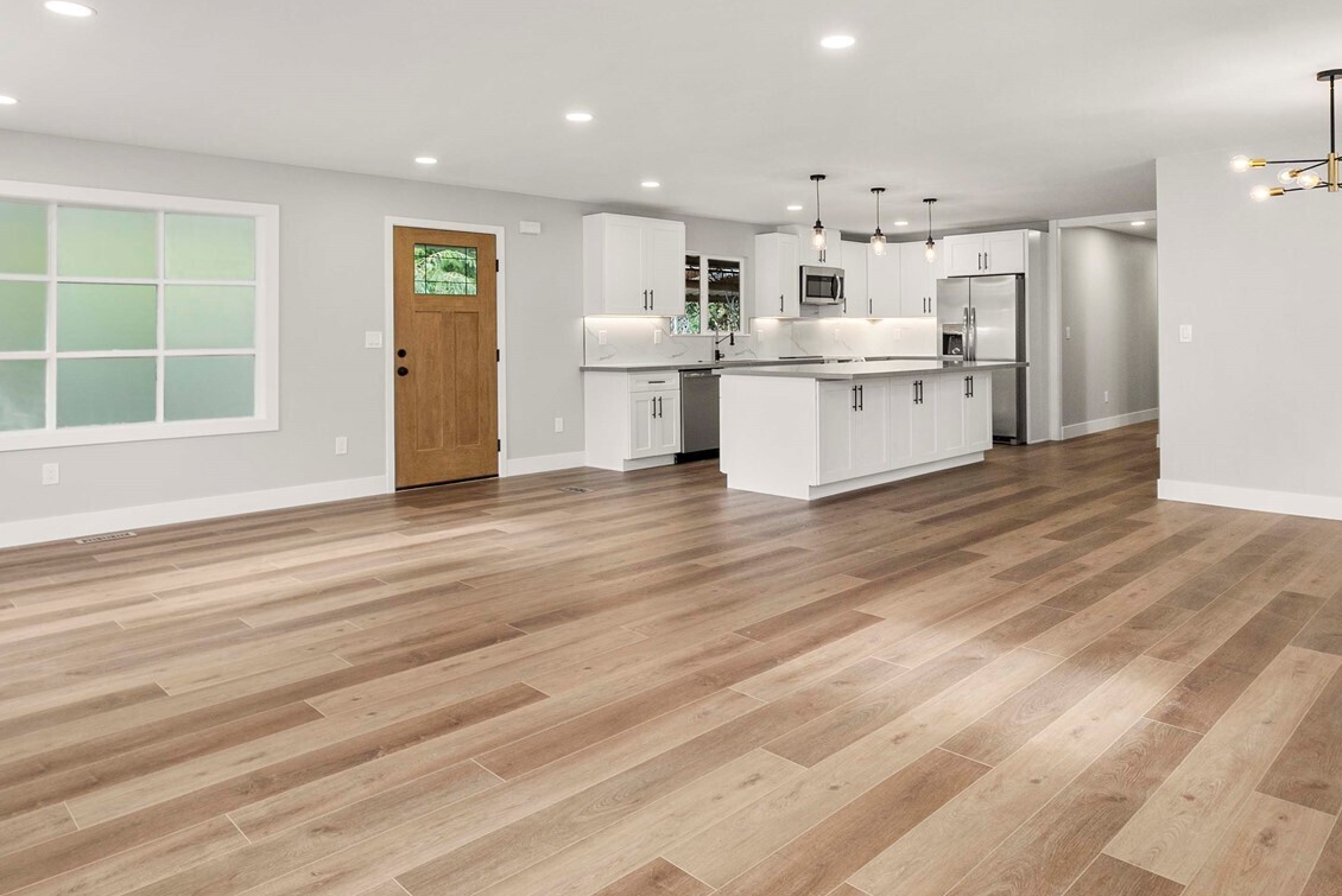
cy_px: 370
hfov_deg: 81.1
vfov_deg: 59.2
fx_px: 783
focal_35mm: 21
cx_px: 712
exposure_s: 1/60
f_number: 7.1
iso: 80
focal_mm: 14
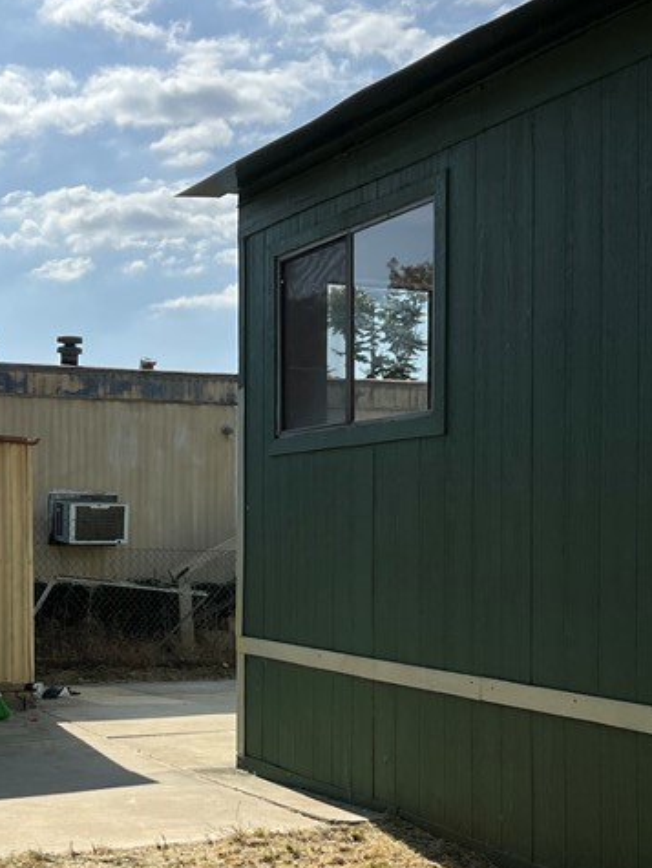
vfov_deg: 34.2
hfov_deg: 25.7
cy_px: 530
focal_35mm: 56
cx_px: 137
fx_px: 1404
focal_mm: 5.7
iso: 50
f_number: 1.5
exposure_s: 1/9434
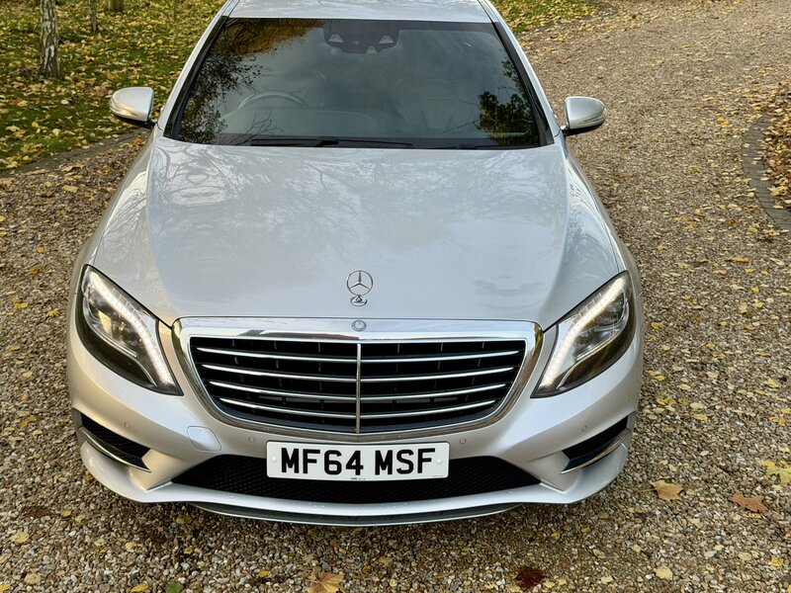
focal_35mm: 48
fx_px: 1097
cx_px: 396
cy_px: 296
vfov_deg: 30.3
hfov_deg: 39.7
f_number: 1.78
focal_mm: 6.76
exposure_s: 1/390
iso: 80
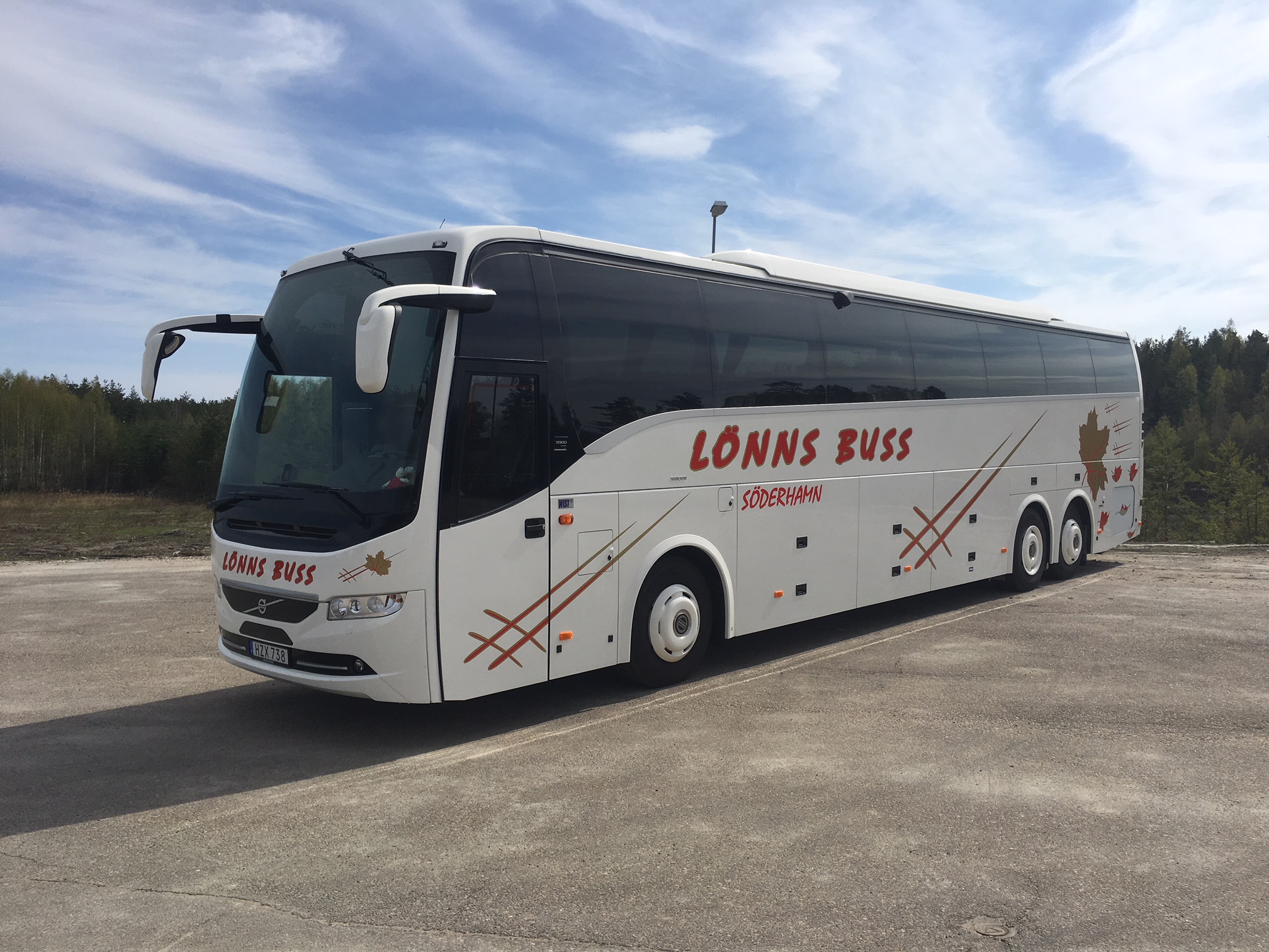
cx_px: 634
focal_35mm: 29
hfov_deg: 61.7
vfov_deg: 48.2
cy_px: 476
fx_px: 1063
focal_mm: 4.15
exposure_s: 1/3077
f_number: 2.2
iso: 25
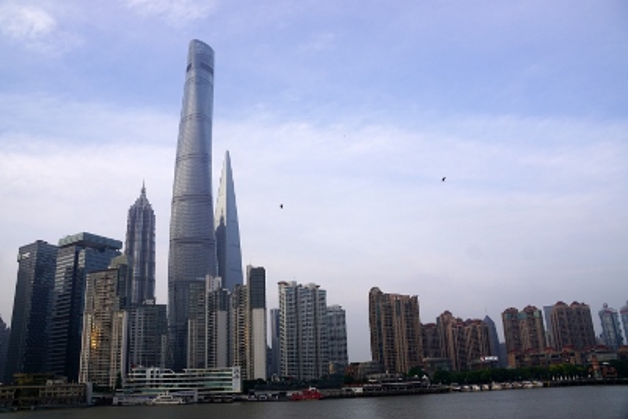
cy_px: 210
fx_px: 523
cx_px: 314
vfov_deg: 43.6
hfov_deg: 61.9
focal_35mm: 30
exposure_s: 1/100
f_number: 7.1
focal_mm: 20
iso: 100
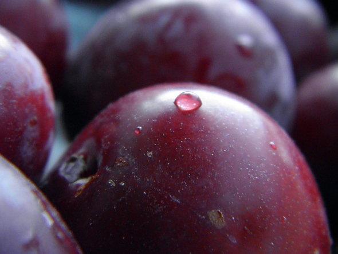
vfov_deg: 18.4
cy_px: 127
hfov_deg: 24.4
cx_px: 169
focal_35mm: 80
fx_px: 781
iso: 800
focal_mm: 14.3
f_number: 4.4
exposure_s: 1/400
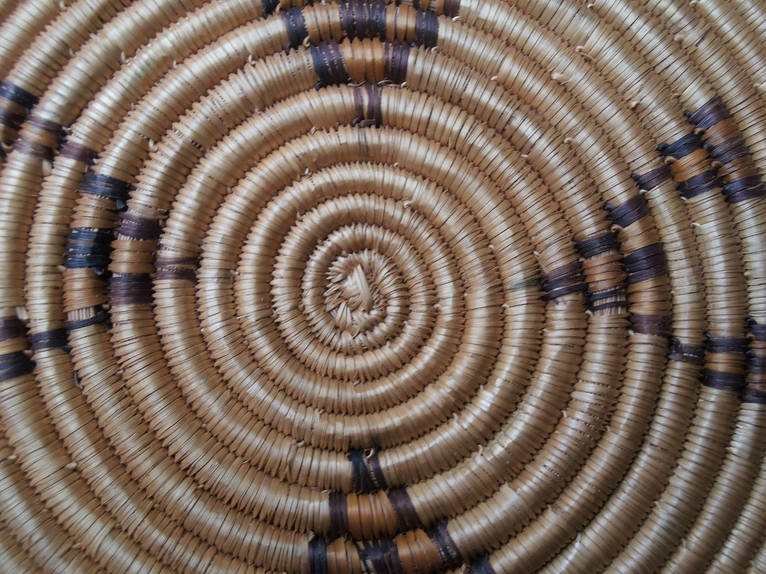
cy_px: 287
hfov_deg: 55.4
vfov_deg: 42.9
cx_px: 383
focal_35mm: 33
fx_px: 730
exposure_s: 1/20
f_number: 3.6
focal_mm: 5.93
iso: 125
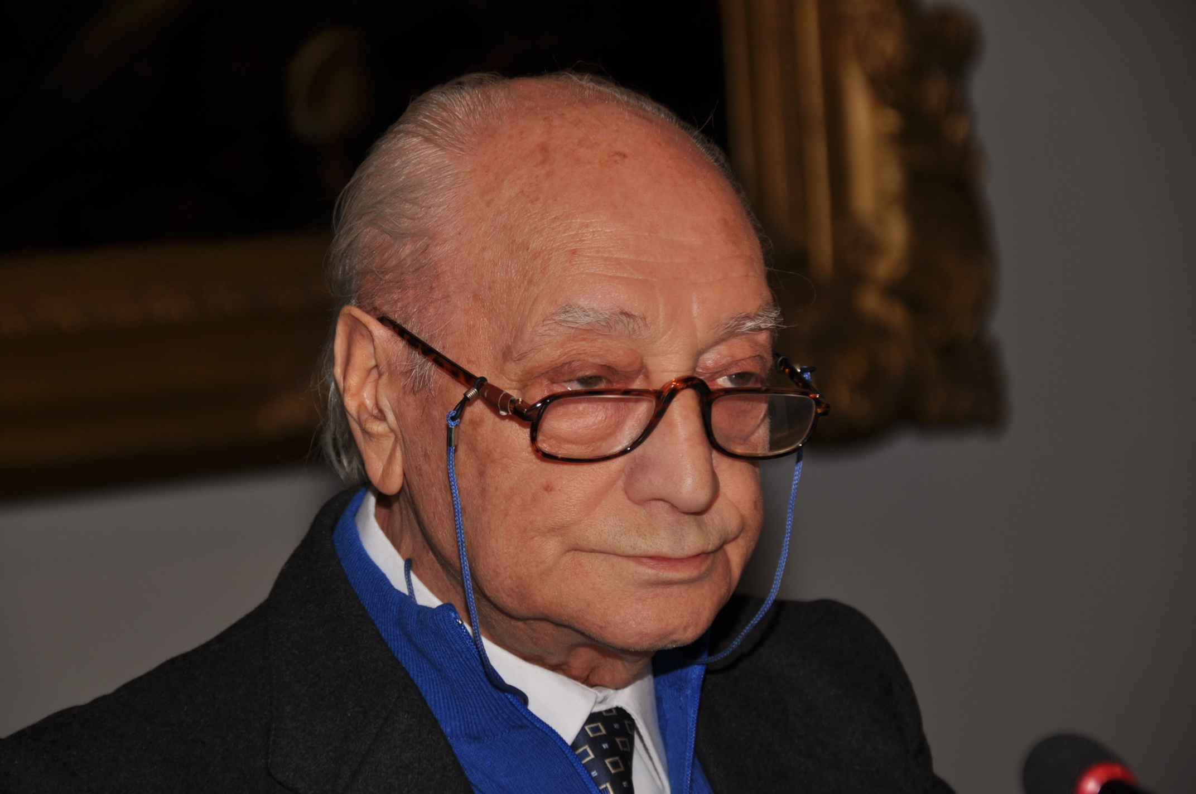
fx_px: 4878
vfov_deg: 9.3
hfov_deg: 14.0
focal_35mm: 147
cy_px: 397
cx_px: 598
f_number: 5.6
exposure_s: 1/60
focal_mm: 98
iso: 200
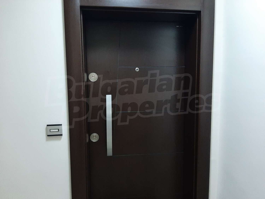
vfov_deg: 53.1
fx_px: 199
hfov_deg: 67.3
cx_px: 132
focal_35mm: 26
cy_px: 100
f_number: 1.7
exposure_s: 1/25
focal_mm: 3.93
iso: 320
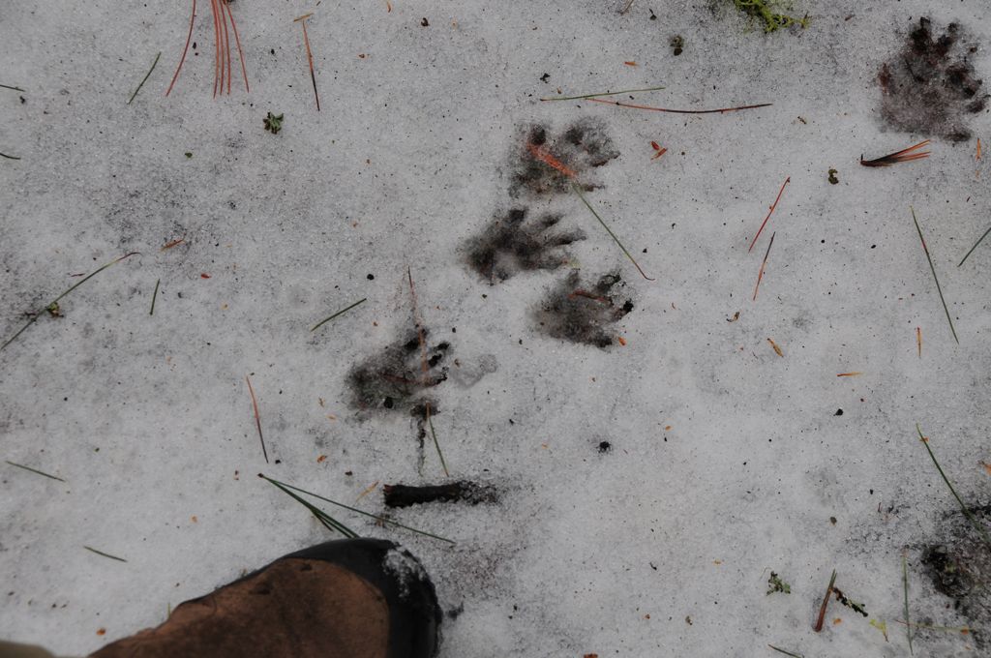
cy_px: 329
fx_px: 2681
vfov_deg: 14.0
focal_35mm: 98
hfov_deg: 20.9
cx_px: 496
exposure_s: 1/320
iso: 250
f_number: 7.1
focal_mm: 65
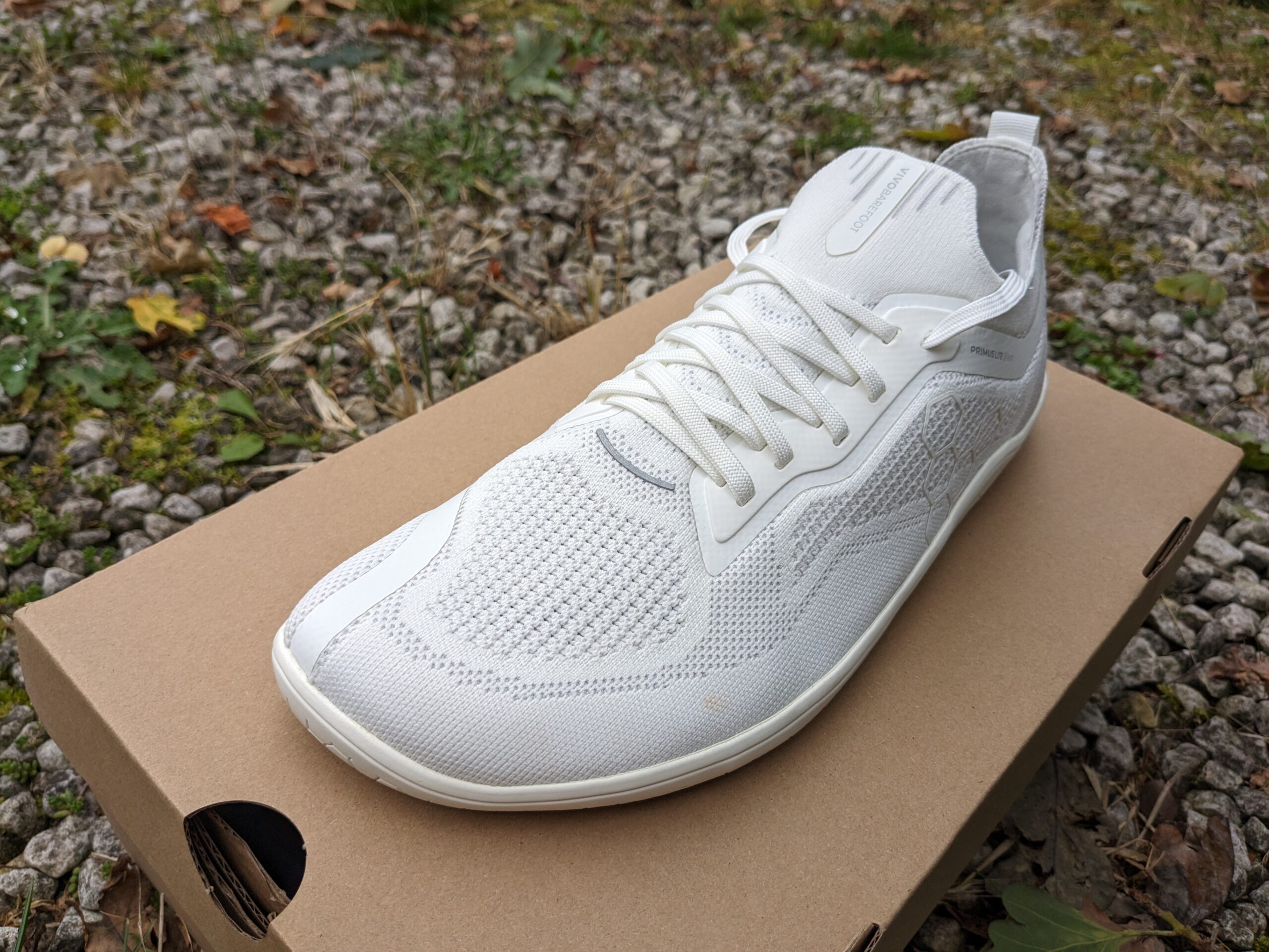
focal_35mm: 27
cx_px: 634
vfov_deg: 51.4
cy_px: 476
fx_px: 990
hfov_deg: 65.3
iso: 59
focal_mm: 4.38
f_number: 1.73
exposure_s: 1/487
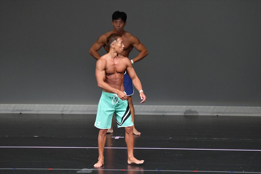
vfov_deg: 4.4
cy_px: 87
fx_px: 2283
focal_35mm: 315
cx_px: 130
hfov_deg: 6.5
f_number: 5.6
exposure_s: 1/400
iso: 4000
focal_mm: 210
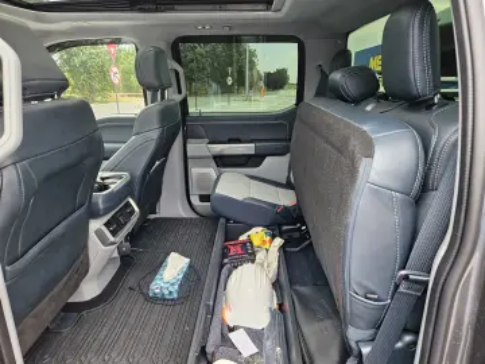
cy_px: 182
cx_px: 242
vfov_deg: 58.9
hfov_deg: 73.9
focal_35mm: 23
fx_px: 322
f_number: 1.8
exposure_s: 1/100
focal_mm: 5.4
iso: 100
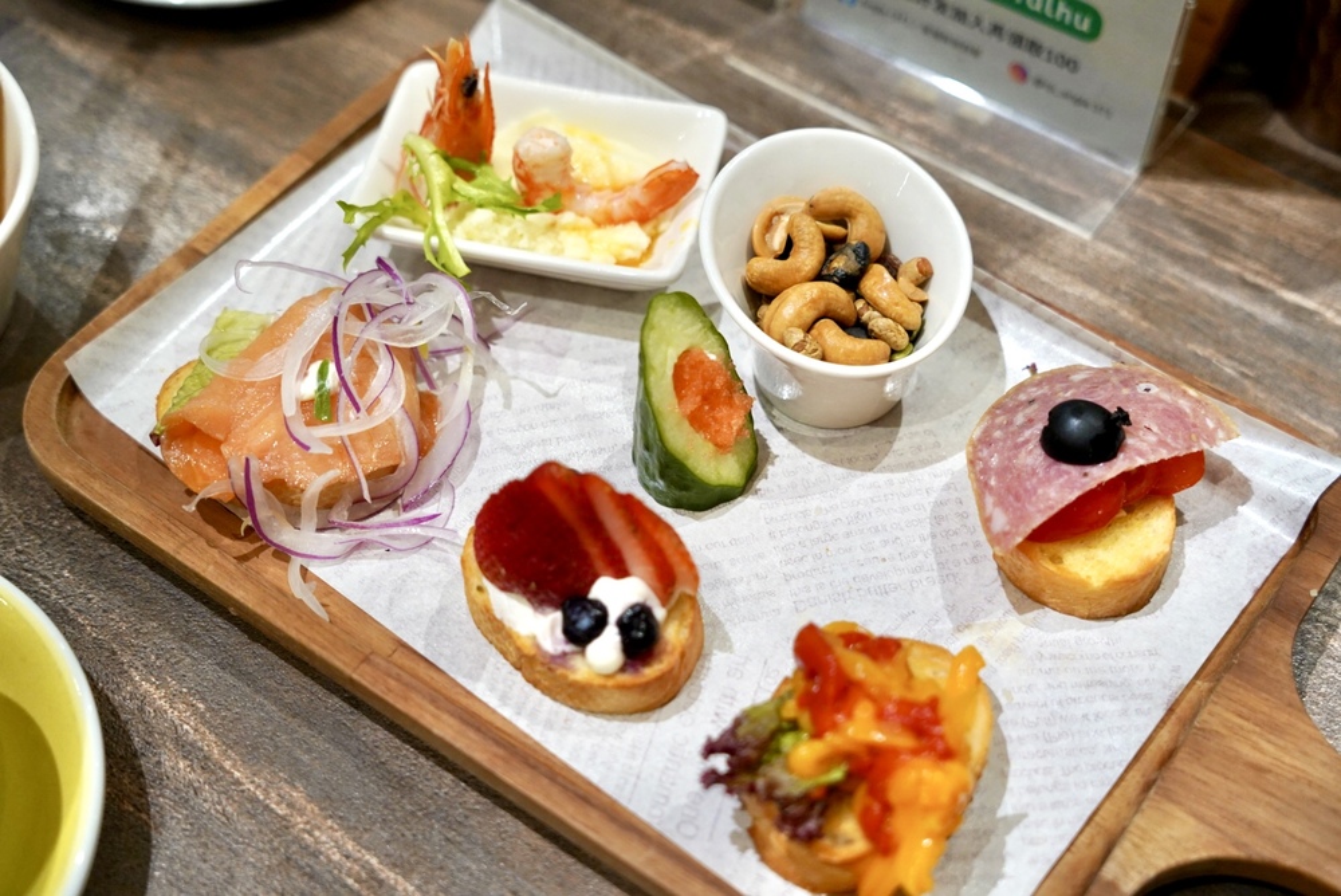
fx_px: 1886
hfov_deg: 39.1
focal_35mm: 51
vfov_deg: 26.7
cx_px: 670
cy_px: 448
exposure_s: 1/160
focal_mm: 50.6
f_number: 4
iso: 1600
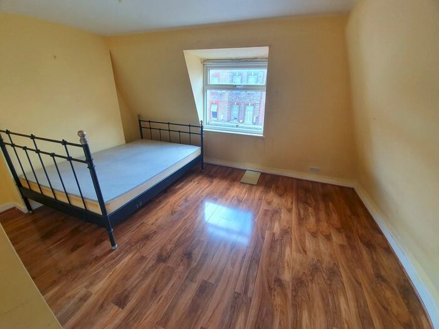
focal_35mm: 13
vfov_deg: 89.9
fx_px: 165
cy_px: 164
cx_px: 220
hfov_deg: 106.2
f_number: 2.2
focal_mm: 1.8
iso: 80
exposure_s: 1/50
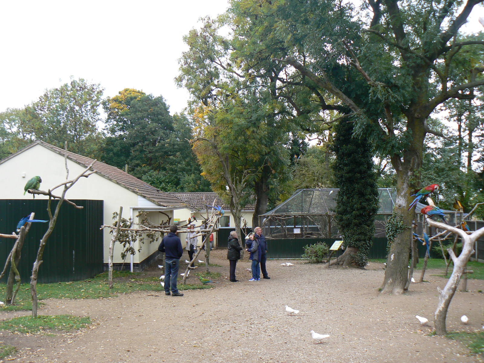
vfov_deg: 39.7
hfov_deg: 51.4
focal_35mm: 36
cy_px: 182
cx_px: 242
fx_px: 503
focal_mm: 6
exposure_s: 1/80
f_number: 4
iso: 80
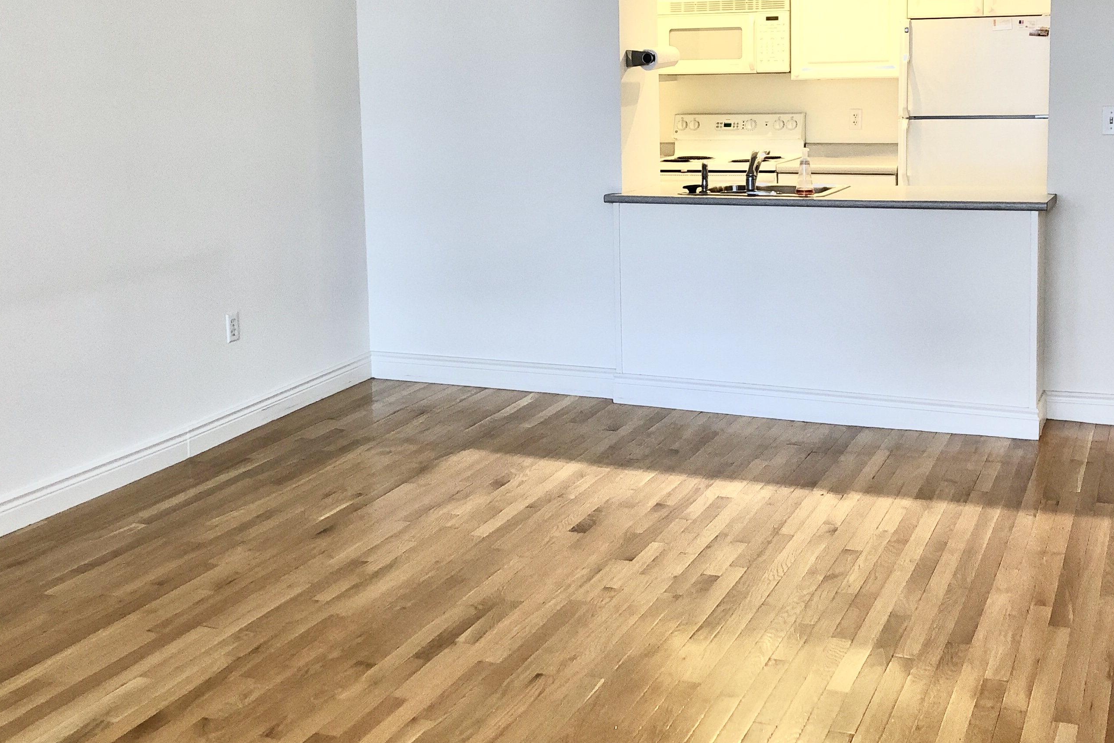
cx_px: 610
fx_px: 1423
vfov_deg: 28.9
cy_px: 218
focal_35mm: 46
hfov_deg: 42.7
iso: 40
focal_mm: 3.99
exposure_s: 1/20
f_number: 1.8
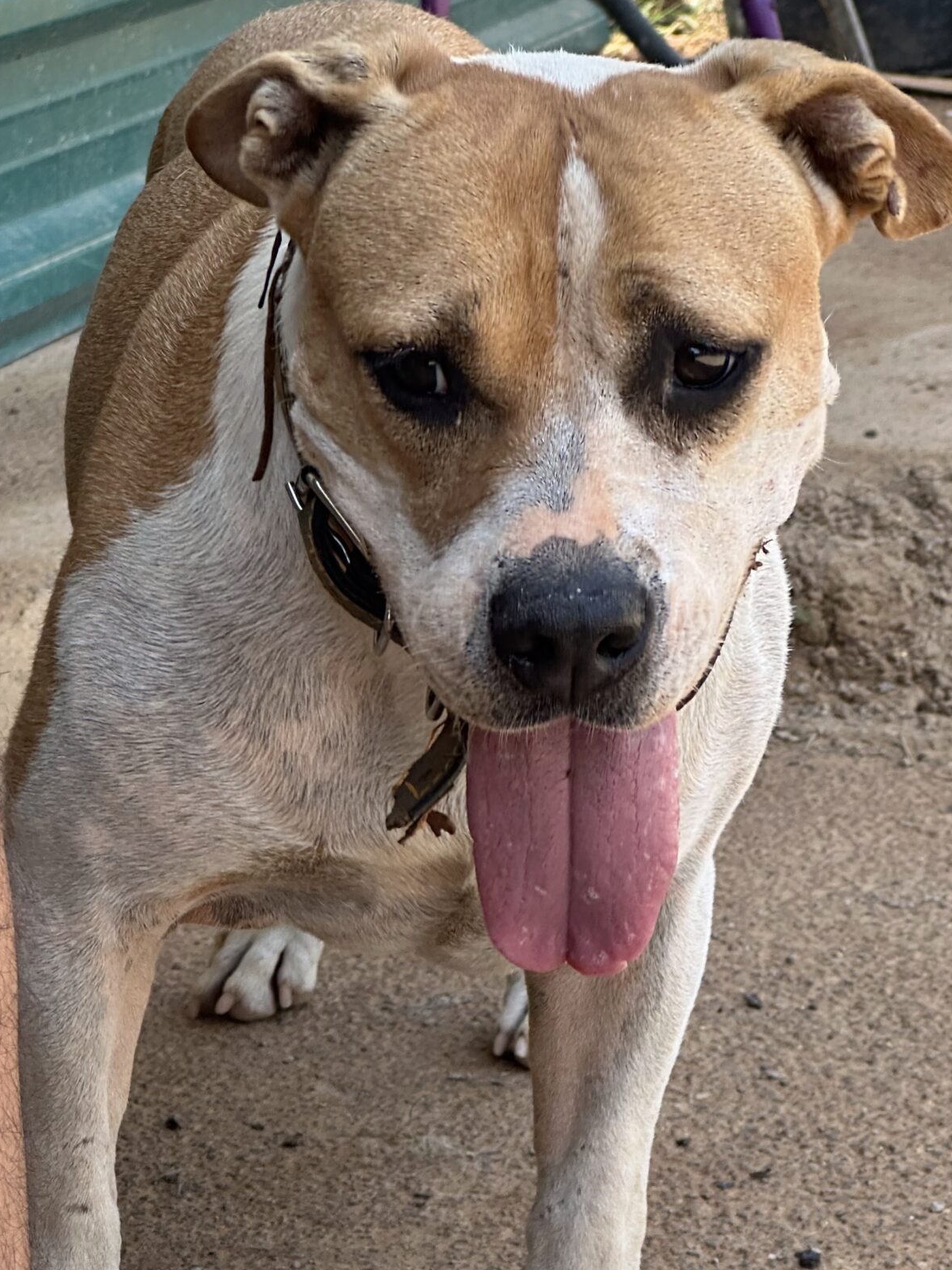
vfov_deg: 15.9
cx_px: 605
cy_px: 751
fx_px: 4548
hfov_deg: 11.9
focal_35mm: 124
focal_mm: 9
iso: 32
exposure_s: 1/121
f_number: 2.8
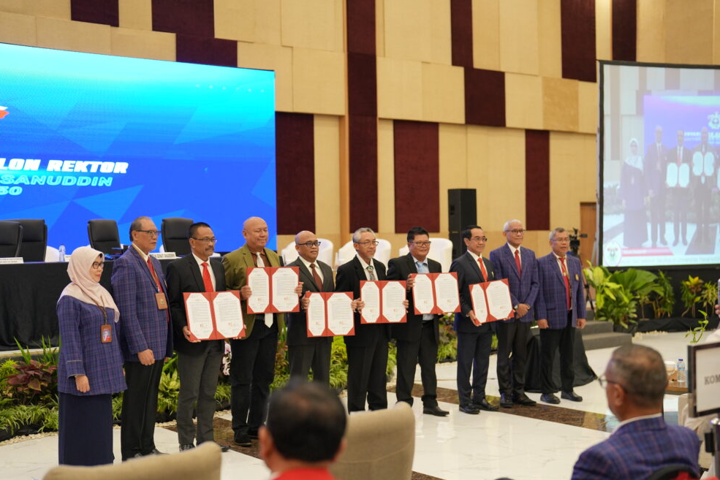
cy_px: 239
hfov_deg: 38.2
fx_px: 1040
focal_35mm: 52
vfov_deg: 26.0
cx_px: 360
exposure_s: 1/125
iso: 2000
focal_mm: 50
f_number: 2
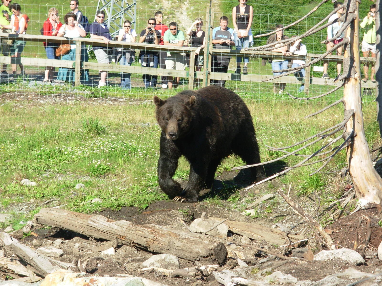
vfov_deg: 7.8
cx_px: 191
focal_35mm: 190
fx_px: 2097
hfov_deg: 10.4
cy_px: 143
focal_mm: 31.4
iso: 50
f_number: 5
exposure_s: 1/222
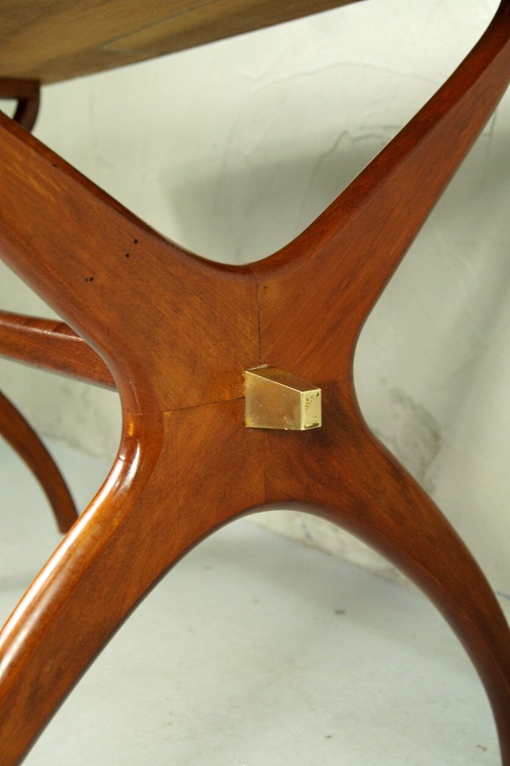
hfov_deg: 31.9
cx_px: 255
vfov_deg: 46.4
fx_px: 893
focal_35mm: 42
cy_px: 383
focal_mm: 28
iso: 400
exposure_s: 1/20
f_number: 5.6
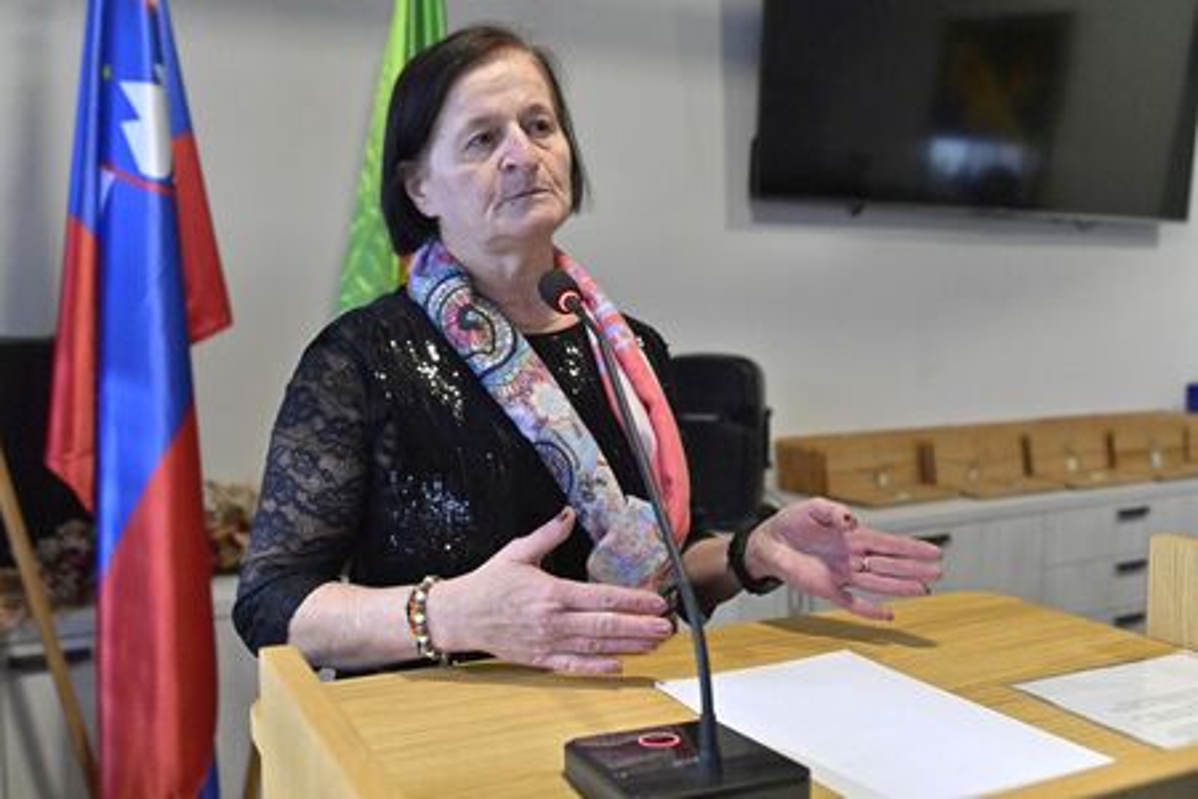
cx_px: 599
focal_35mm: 35
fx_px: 1165
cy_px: 400
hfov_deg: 54.4
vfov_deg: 37.9
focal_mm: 35
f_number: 4.5
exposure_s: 1/320
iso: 5000
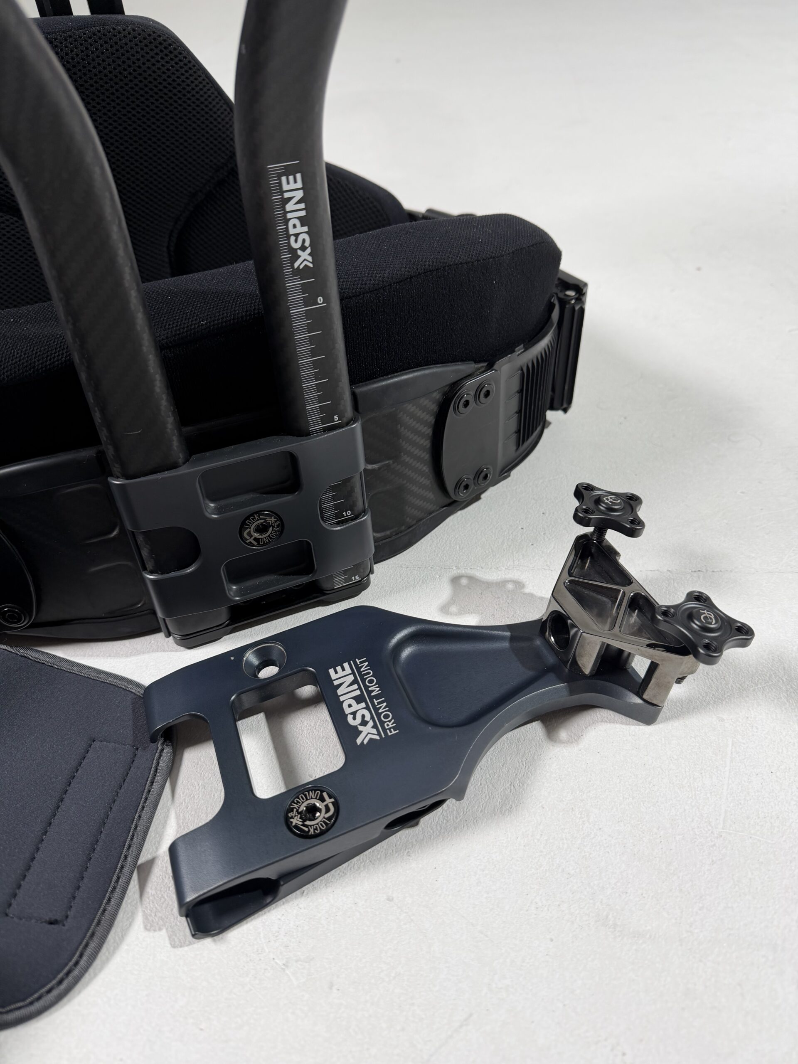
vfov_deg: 71.6
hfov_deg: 56.8
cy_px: 532
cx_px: 399
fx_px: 738
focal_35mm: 24
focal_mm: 6.76
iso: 125
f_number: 1.78
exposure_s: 1/121
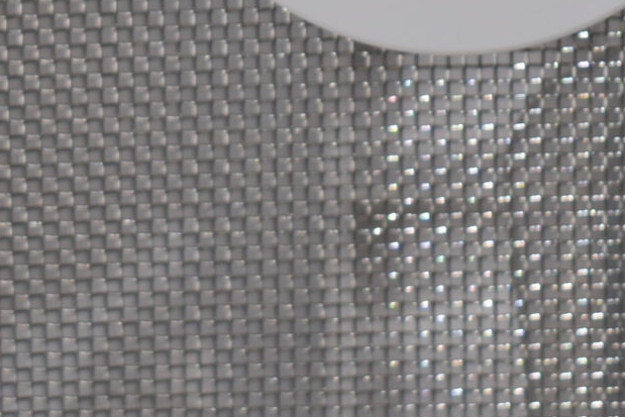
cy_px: -371
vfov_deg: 6.4
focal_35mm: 211
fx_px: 3664
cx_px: 491
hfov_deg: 9.7
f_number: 5.6
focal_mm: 34
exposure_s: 1/125
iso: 250
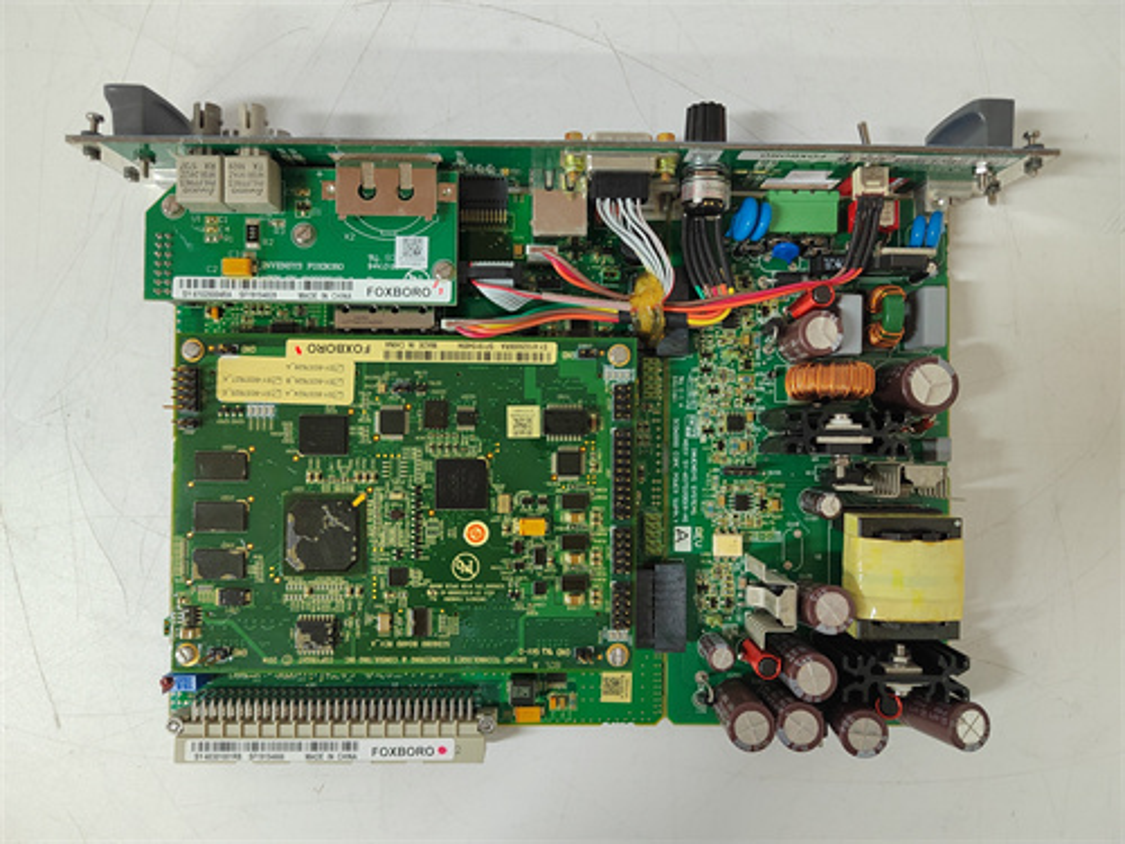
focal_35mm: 23
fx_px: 747
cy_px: 422
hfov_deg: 73.9
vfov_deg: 58.9
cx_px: 562
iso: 1463
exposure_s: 1/50
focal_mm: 5.52
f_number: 1.9
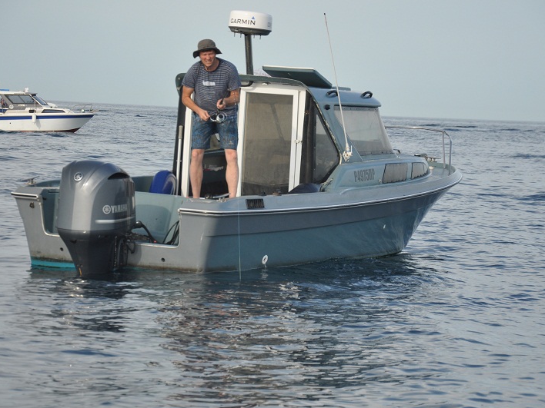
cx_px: 266
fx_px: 2692
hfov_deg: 11.6
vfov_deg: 8.7
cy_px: 201
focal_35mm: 171
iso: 400
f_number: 5.6
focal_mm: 98
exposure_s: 1/250
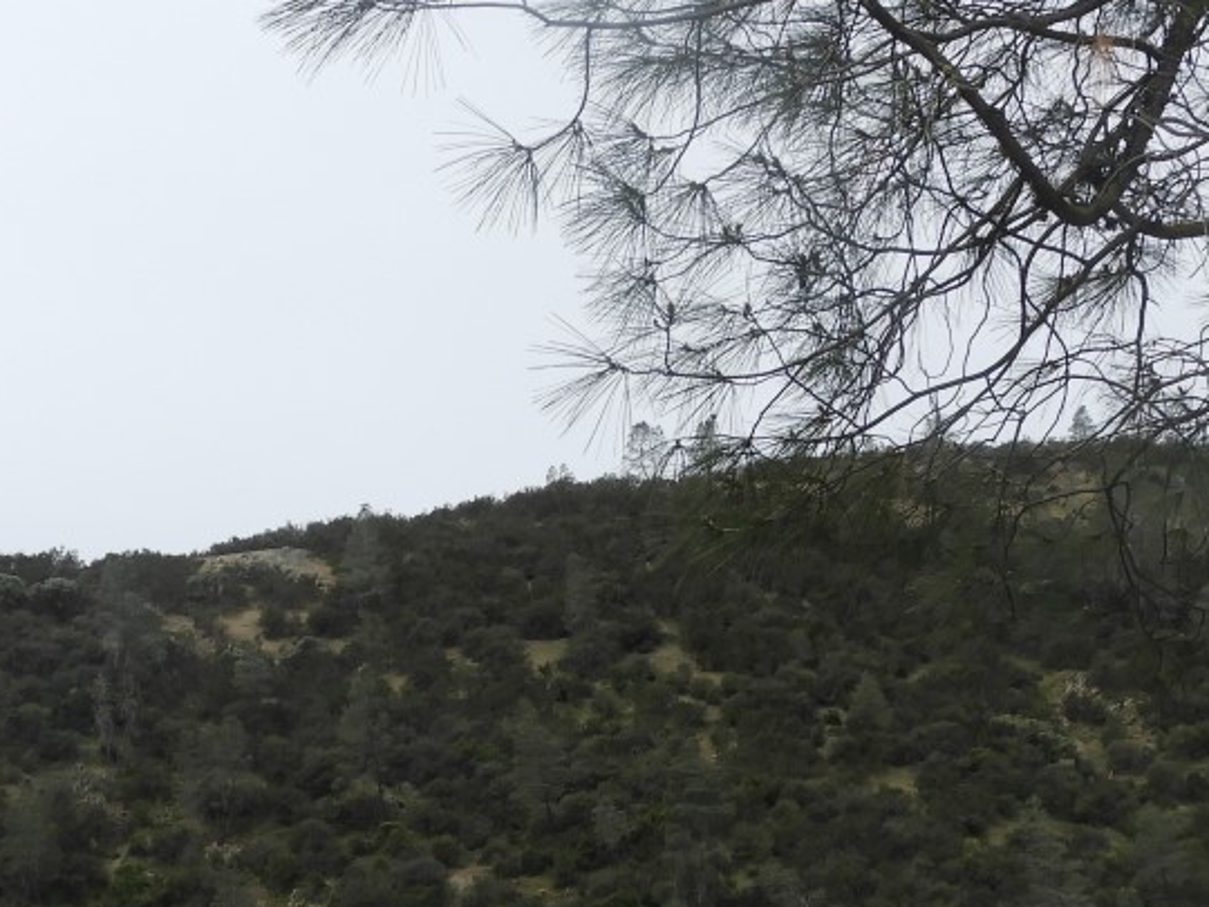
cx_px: 542
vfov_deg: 18.3
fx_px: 2794
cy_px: 699
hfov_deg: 24.4
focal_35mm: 80
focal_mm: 5.4
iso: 100
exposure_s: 1/640
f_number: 3.5
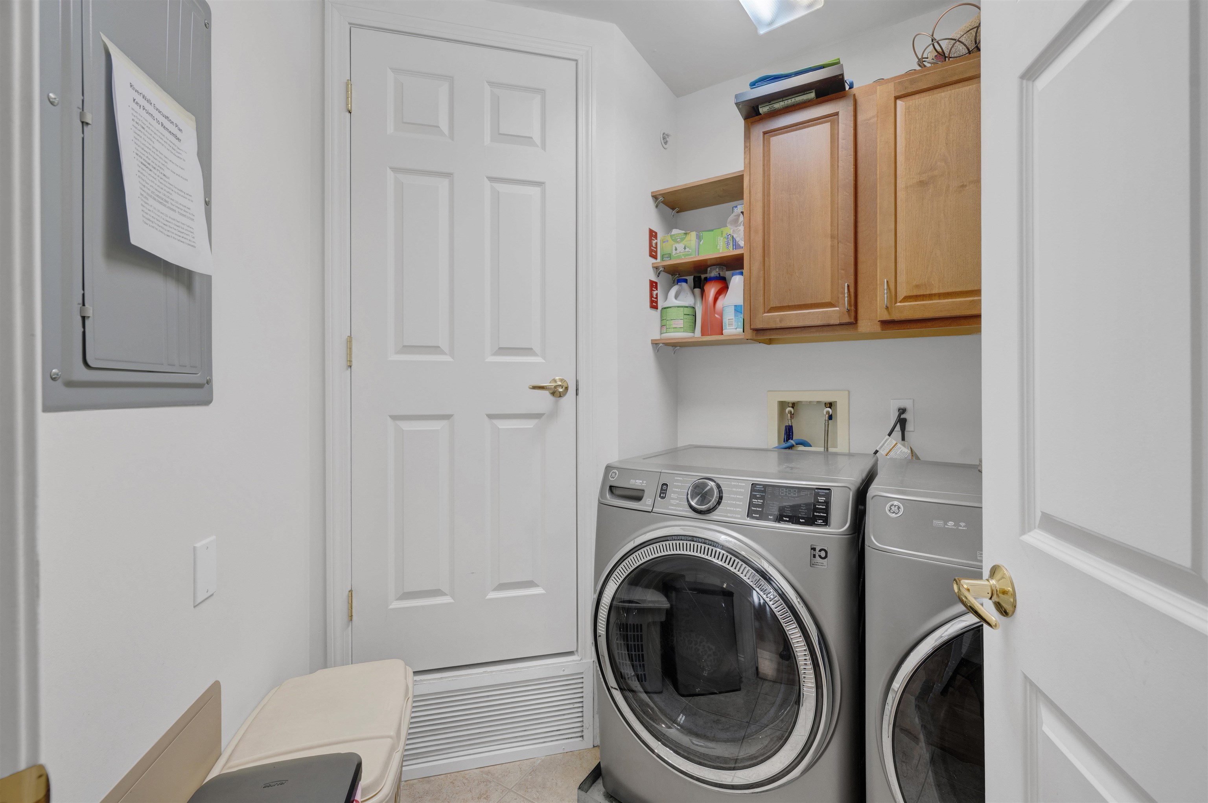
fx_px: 486
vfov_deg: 79.1
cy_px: 402
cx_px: 604
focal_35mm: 14
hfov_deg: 102.3
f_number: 7.1
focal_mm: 14.5
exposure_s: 1/3.33
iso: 250
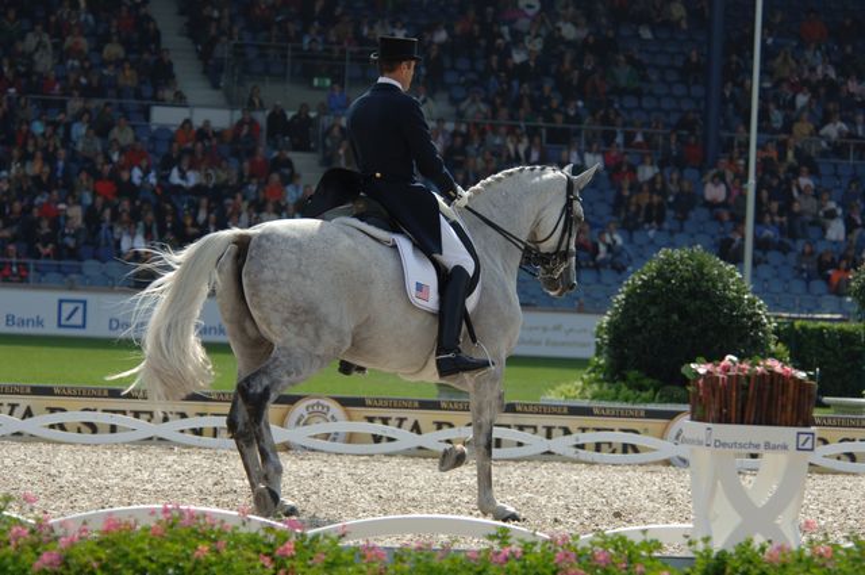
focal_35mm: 225
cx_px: 432
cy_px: 288
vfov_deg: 6.1
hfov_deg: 9.2
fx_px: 5399
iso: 200
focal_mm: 150
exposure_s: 1/1250
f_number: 5
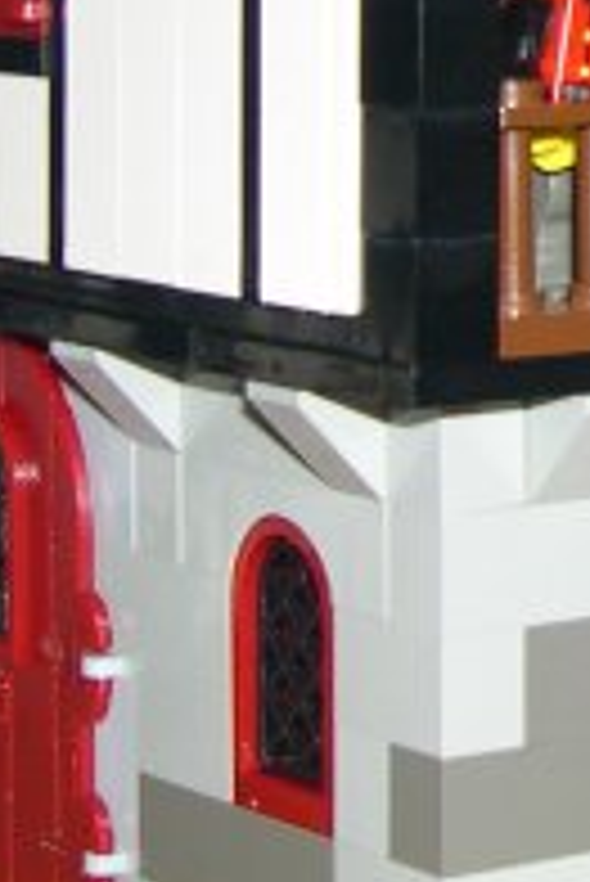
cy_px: -104
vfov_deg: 12.5
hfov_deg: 8.3
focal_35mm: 161
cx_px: 1022
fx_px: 3951
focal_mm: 8
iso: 100
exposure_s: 1/60
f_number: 2.8
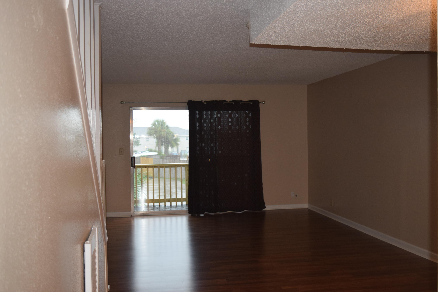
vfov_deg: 35.5
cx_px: 219
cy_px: 146
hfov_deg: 51.3
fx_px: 456
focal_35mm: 38
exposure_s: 1/60
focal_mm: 25
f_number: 4
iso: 800
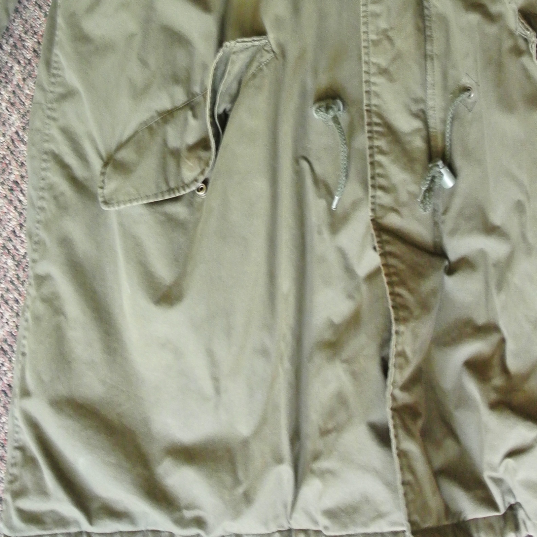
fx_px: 1123
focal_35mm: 64
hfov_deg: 26.4
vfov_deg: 24.9
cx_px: 421
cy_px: -61
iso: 800
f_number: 3.8
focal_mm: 11.8
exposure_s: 1/20
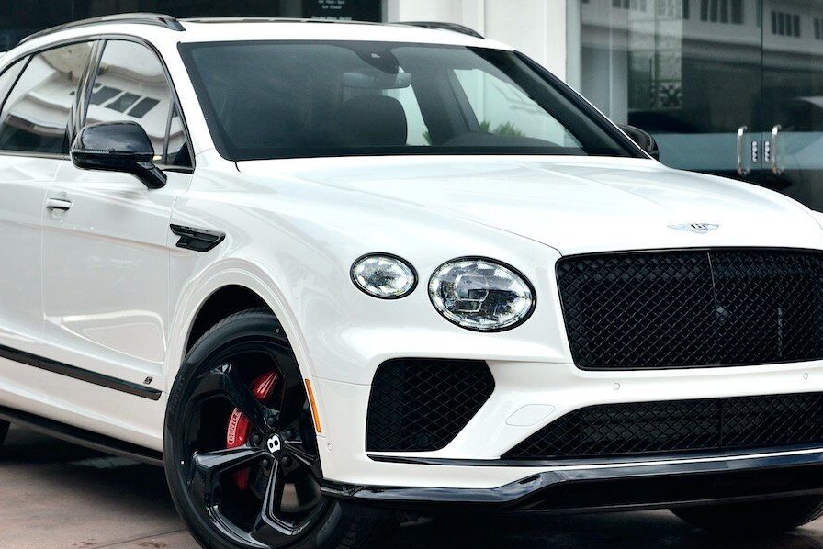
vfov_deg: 13.7
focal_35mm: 100
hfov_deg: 20.4
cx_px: 400
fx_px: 2287
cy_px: 230
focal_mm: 70
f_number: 5
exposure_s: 1/1250
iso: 800
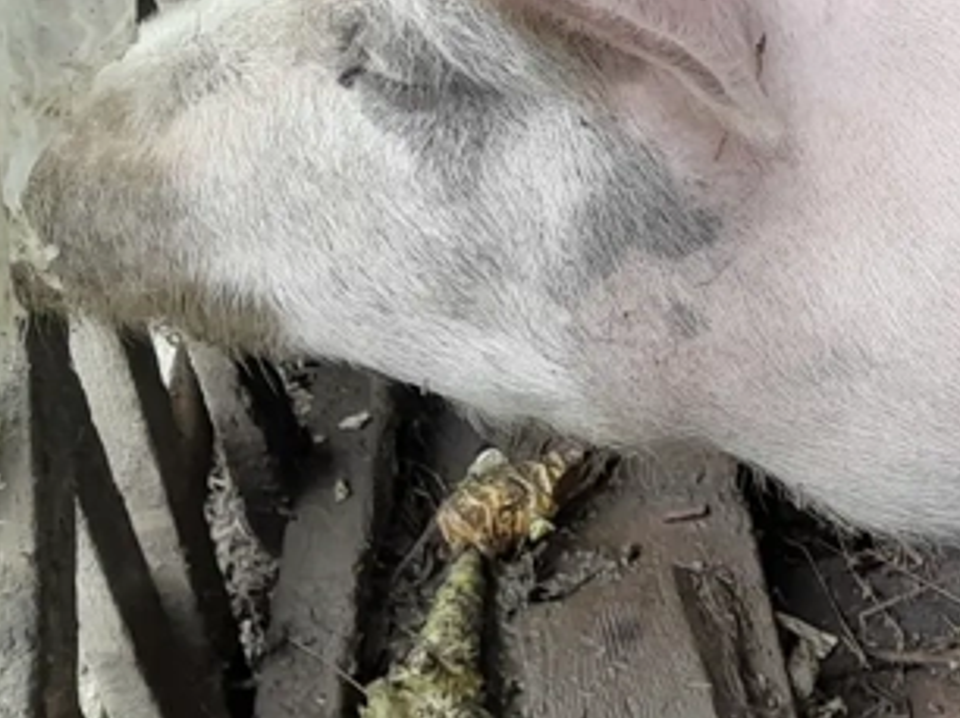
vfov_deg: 16.6
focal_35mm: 85
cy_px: -132
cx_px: 1453
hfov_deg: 19.9
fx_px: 2355
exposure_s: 1/50
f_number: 1.8
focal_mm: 3.98
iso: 100
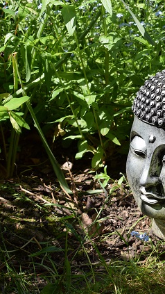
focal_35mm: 114
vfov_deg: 18.8
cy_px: 147
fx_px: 887
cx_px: 186
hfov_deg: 10.5
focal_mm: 48
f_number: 8
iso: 200
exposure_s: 1/250
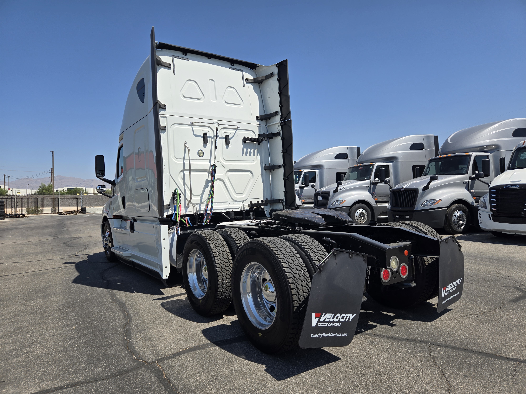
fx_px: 349
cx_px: 263
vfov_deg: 58.9
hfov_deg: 73.9
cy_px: 197
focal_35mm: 23
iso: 25
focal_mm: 5.4
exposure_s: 1/2210
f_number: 1.8
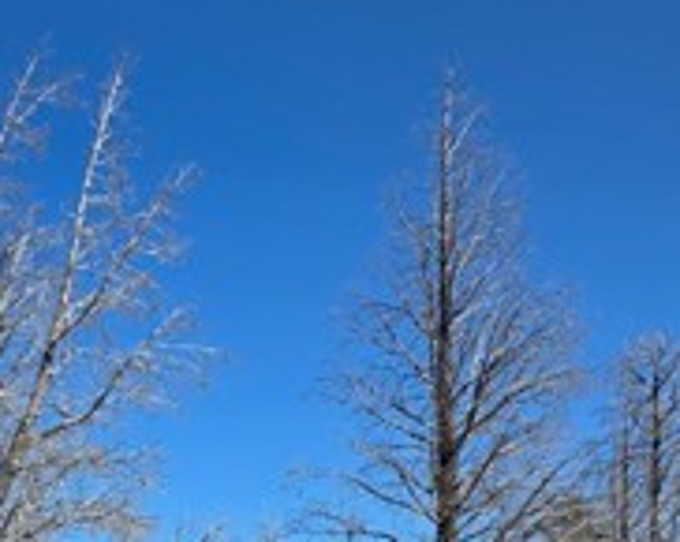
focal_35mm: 79
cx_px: -127
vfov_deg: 18.1
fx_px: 1587
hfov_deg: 22.4
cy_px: 706
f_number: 1.7
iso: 80
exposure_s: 1/6574
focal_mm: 6.3
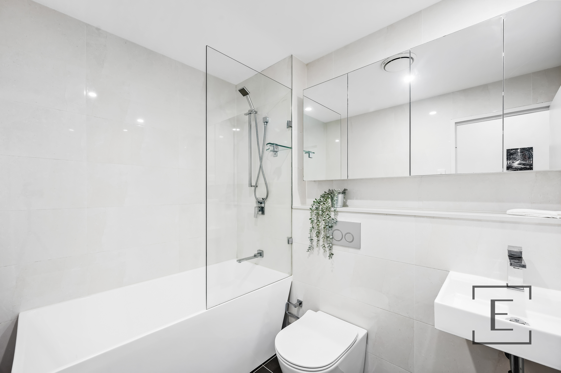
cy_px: 186
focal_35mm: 14
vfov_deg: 81.1
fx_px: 218
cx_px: 280
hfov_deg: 104.3
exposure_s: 1/10
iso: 500
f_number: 8
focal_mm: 14
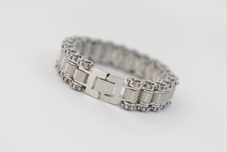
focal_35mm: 70
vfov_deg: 19.5
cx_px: 114
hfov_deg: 28.8
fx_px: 441
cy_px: 76
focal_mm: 70
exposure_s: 1/125
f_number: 5
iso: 320
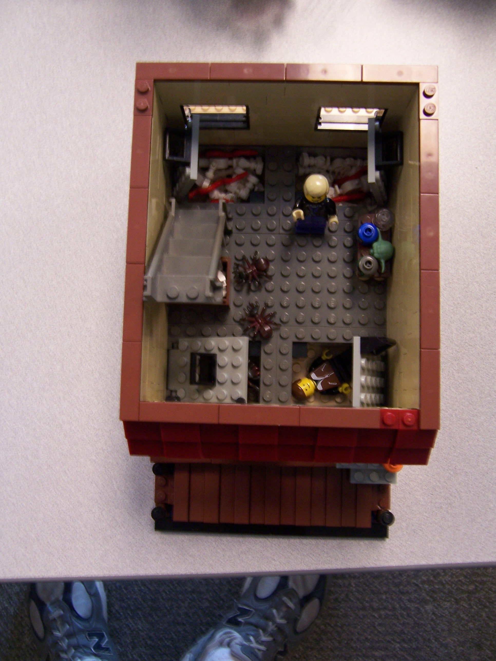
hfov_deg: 42.9
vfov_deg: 55.4
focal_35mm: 33
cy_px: 330
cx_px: 248
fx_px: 630
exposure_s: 1/8
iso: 140
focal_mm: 5.5
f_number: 3.4
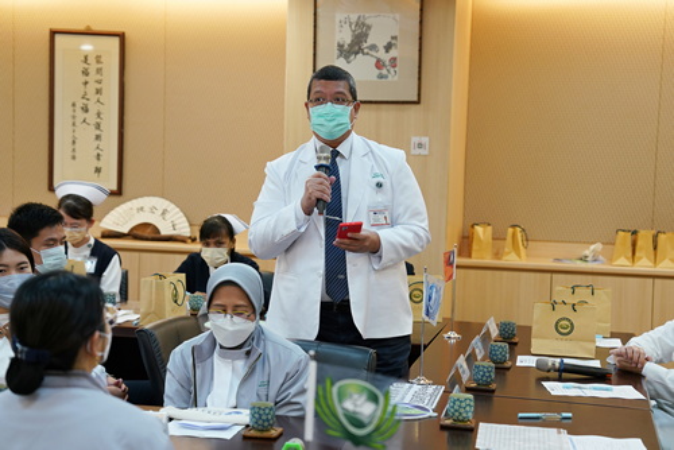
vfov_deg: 20.6
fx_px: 1236
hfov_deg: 30.5
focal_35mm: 66
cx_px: 337
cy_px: 225
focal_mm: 66
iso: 1000
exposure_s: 1/160
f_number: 3.5
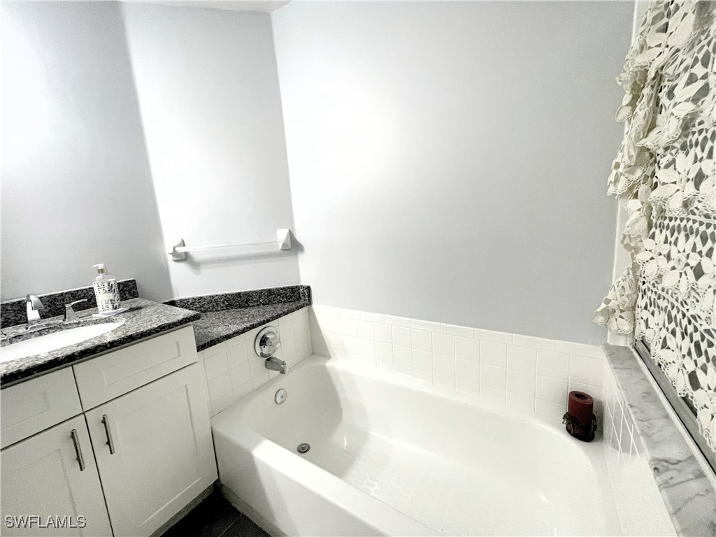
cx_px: 358
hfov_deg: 102.1
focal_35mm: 14
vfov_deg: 85.7
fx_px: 290
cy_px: 268
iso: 250
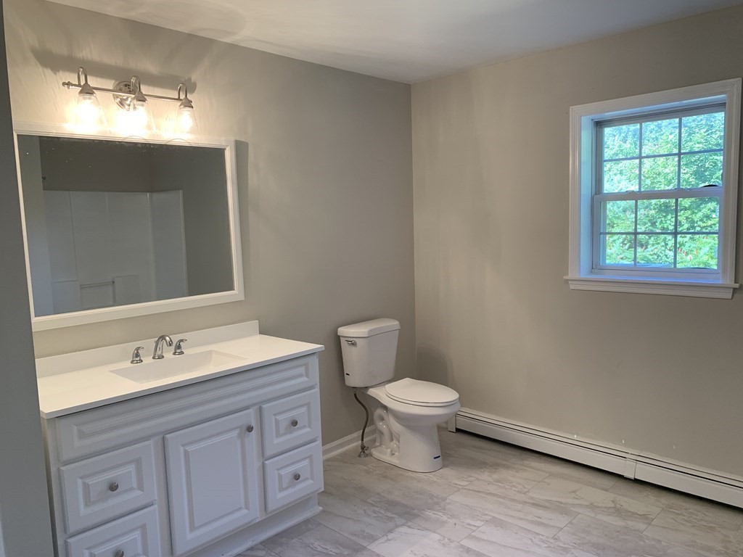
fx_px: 558
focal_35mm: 26
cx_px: 372
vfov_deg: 53.1
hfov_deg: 67.3
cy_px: 278
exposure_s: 1/60
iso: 50
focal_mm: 4.25
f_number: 1.8
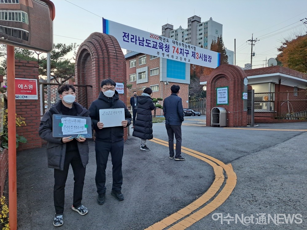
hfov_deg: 71.6
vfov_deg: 56.8
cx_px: 154
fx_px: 213
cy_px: 115
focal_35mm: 24
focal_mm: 5.23
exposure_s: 1/60
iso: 32
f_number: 1.8
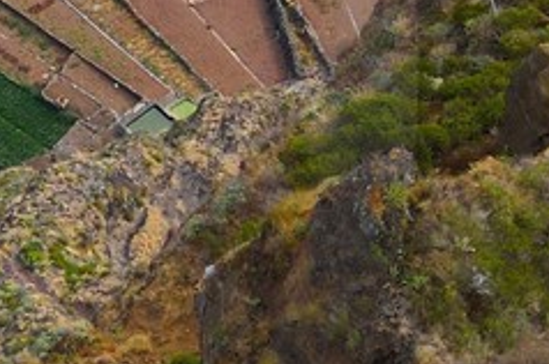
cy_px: 66
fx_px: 4508
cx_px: -533
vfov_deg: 4.6
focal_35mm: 296
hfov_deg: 6.8
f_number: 13
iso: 200
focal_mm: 44
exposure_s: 1/125
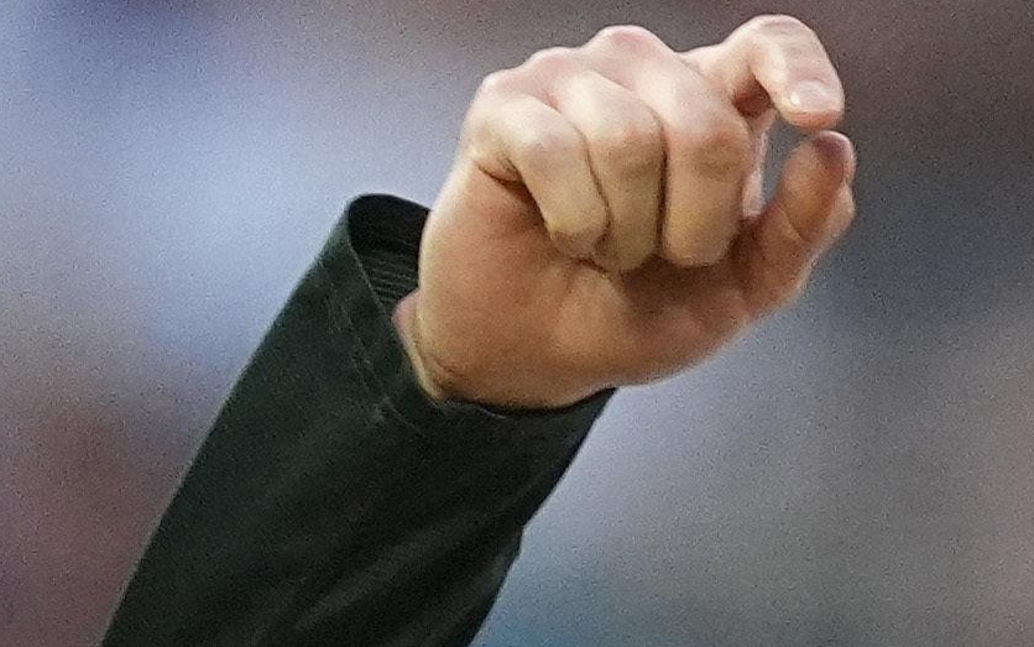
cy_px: 1763
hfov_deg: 0.5
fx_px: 123658
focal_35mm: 4387
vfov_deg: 0.3
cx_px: 1483
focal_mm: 600
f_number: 4
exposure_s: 1/1600
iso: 3200
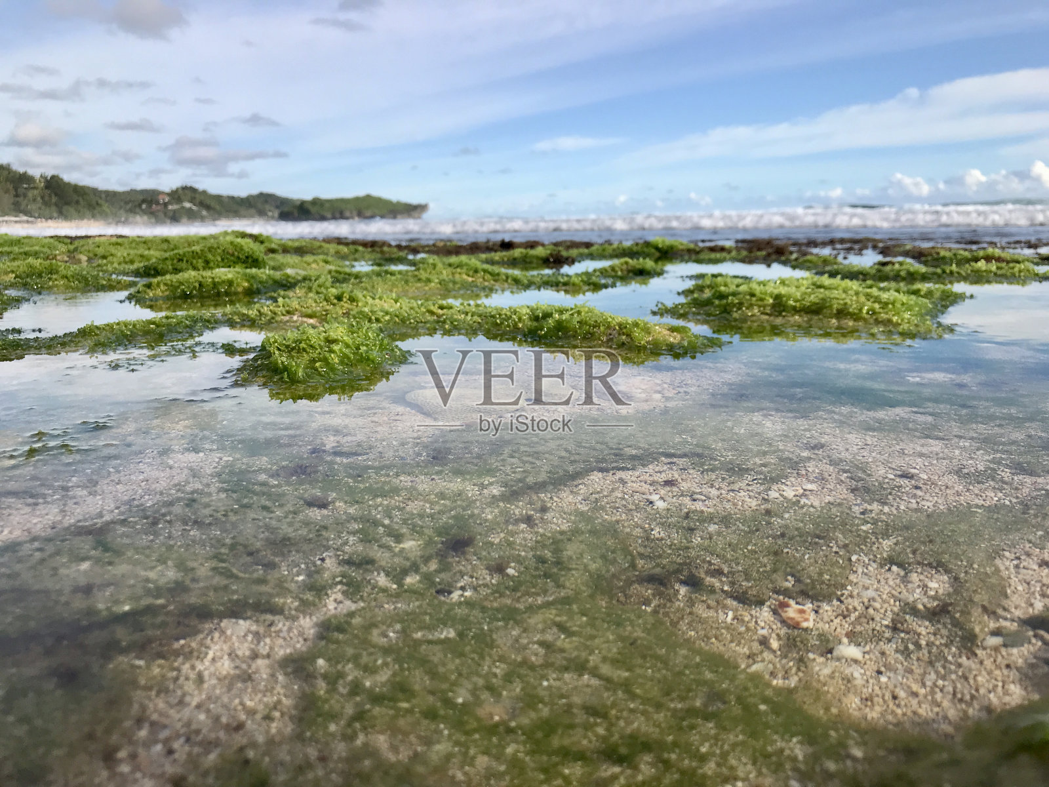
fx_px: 849
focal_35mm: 28
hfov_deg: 63.4
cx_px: 524
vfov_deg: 49.7
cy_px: 394
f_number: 1.8
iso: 20
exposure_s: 1/2283
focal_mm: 3.99
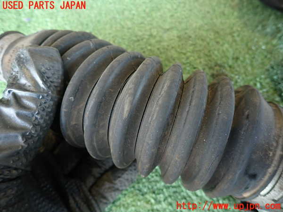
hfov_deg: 69.4
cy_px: 106
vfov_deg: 54.9
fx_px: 204
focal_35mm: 25
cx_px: 142
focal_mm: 4.5
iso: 250
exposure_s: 1/30
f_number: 2
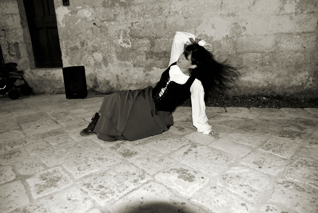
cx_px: 159
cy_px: 106
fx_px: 212
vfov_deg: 53.2
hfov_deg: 73.7
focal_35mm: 24
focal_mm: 24
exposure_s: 1/160
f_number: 2.8
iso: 3200
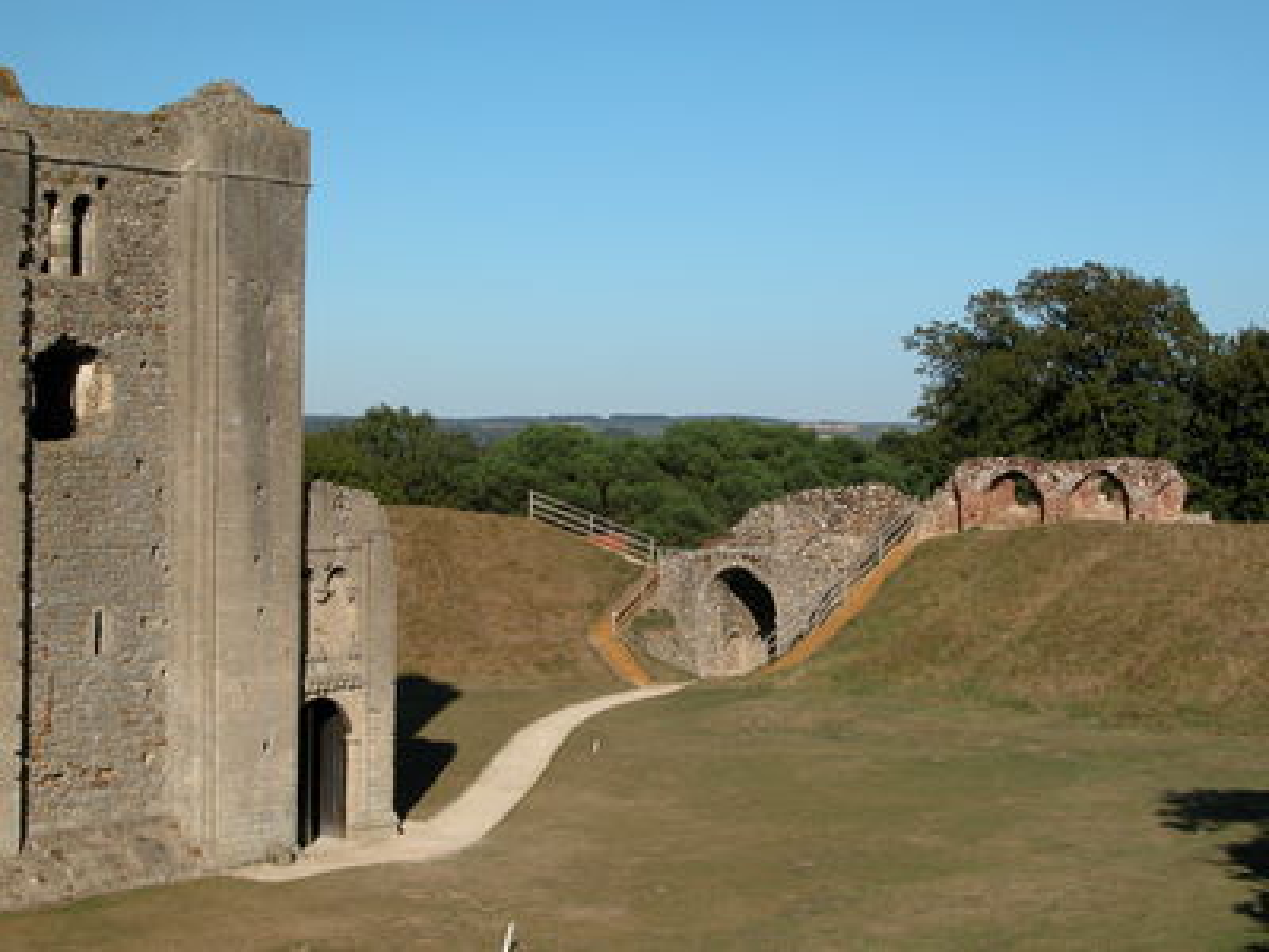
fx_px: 2420
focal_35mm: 66
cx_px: 634
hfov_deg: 29.4
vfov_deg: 22.3
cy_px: 476
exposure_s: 1/522
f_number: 6.5
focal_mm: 16.8
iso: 100
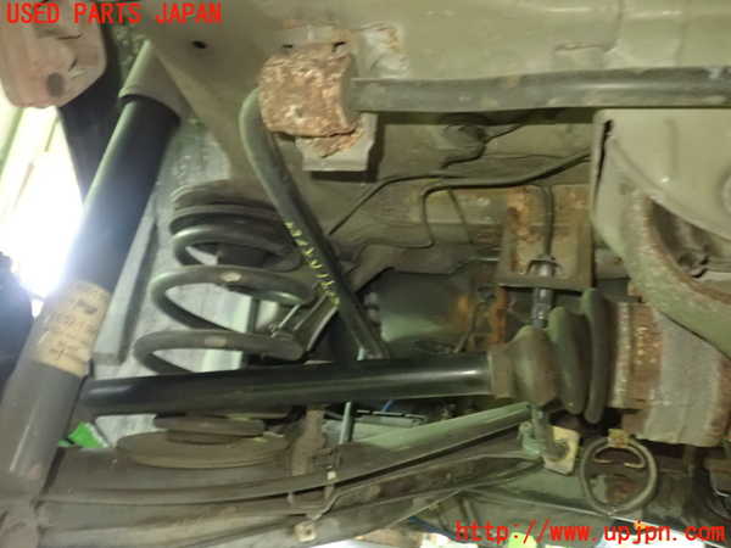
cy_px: 274
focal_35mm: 30
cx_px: 366
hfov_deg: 60.0
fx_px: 634
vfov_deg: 46.8
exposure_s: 1/25
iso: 1600
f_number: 2.3
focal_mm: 5.5
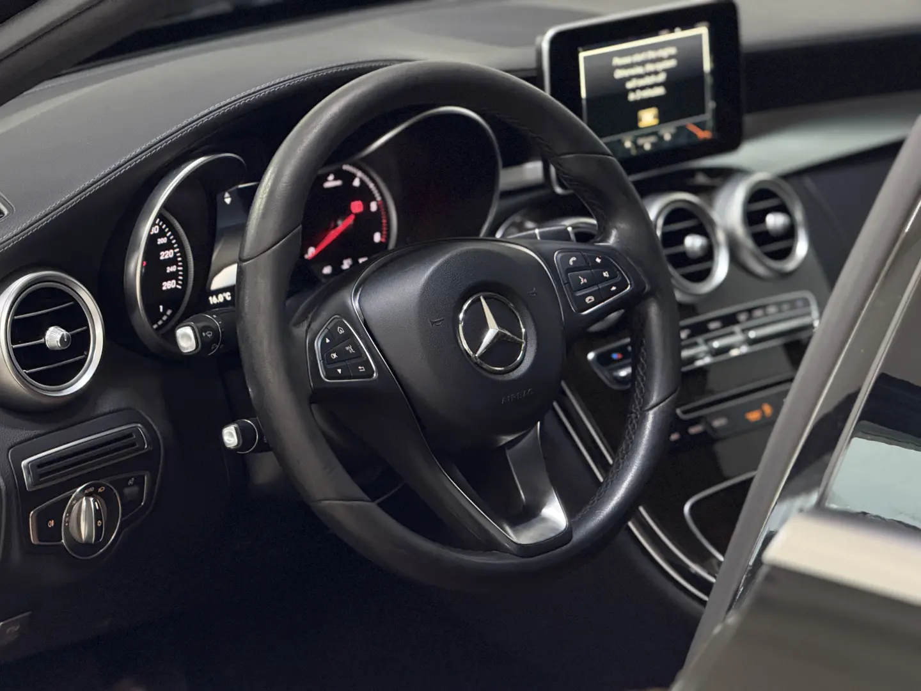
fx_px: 3193
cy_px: 346
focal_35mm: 120
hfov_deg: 16.4
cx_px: 460
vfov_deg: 12.3
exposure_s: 1/33
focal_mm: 15.66
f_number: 2.8
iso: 1250
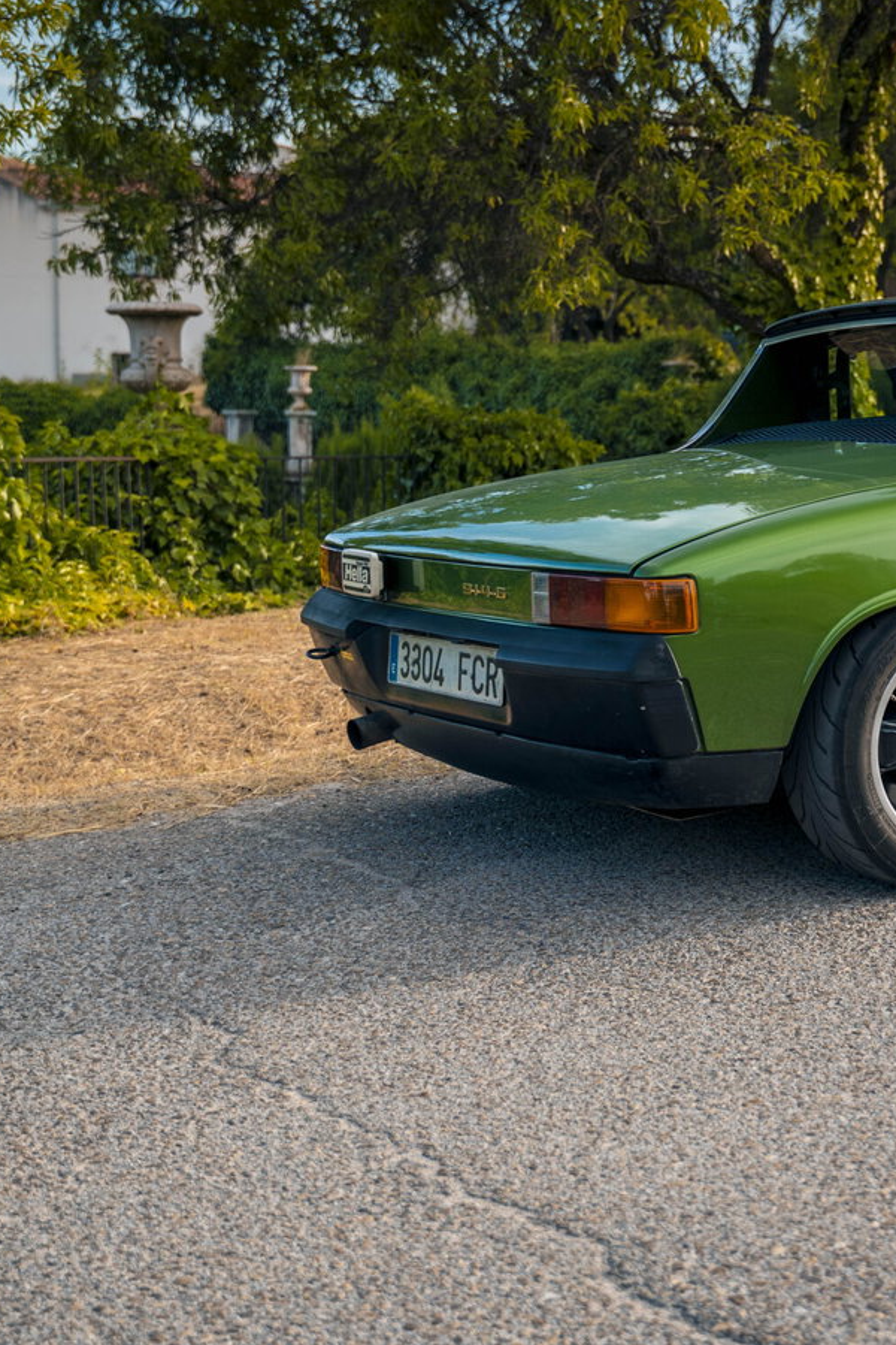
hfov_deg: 22.7
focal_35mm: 59
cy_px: 677
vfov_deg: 34.1
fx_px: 2191
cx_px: 745
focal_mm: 34.4
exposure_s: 1/320
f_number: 2.8
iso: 100
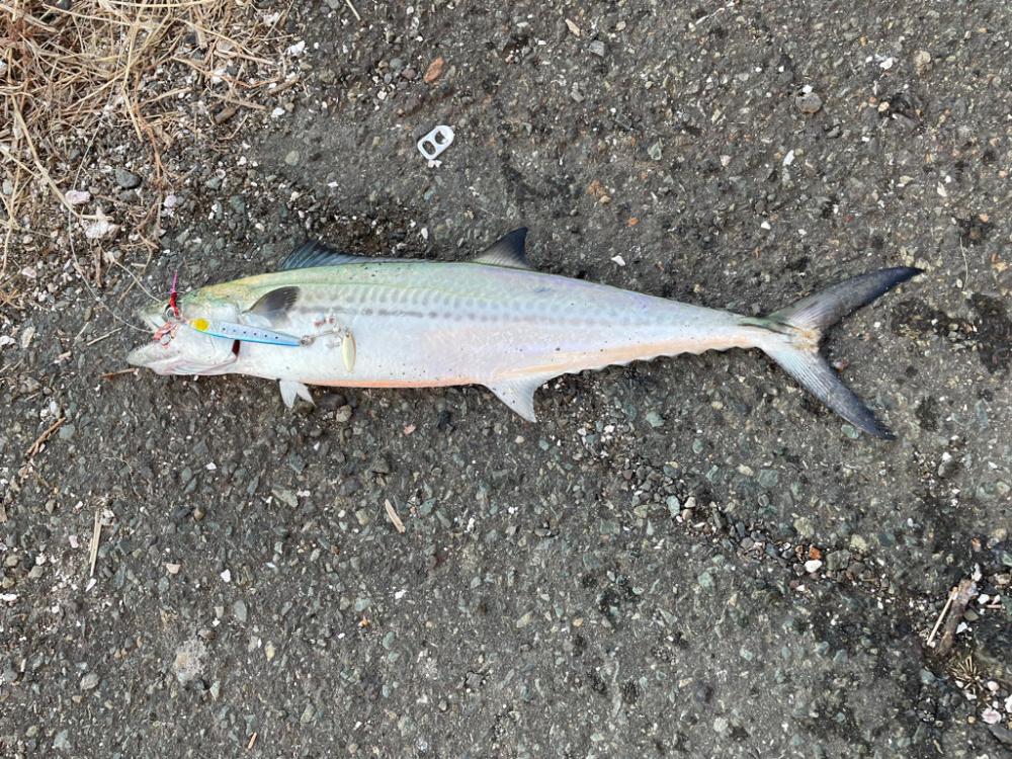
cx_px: 506
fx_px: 760
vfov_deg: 53.1
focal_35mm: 26
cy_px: 380
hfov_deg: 67.3
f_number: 1.6
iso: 40
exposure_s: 1/121
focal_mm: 4.2
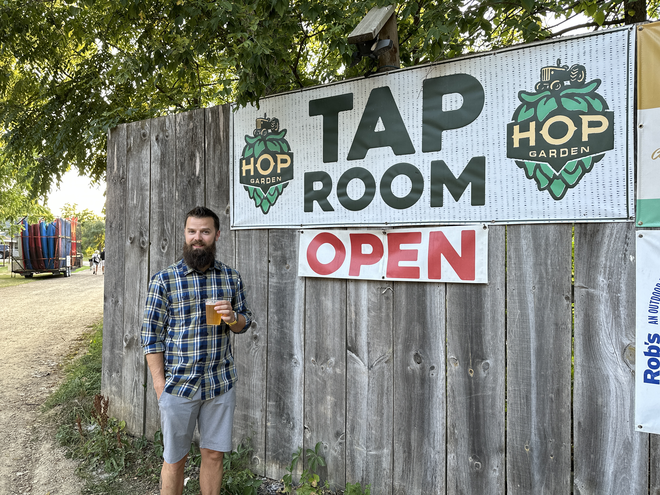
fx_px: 458
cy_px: 248
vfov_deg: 56.8
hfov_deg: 71.6
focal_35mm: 24
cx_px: 330
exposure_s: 1/156
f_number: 1.78
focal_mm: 6.86
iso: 80
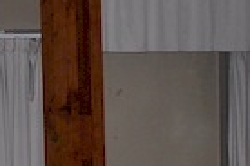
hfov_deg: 10.2
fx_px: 1389
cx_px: 221
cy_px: 323
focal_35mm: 200
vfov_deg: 6.7
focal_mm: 18
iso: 320
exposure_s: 1/160
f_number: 8
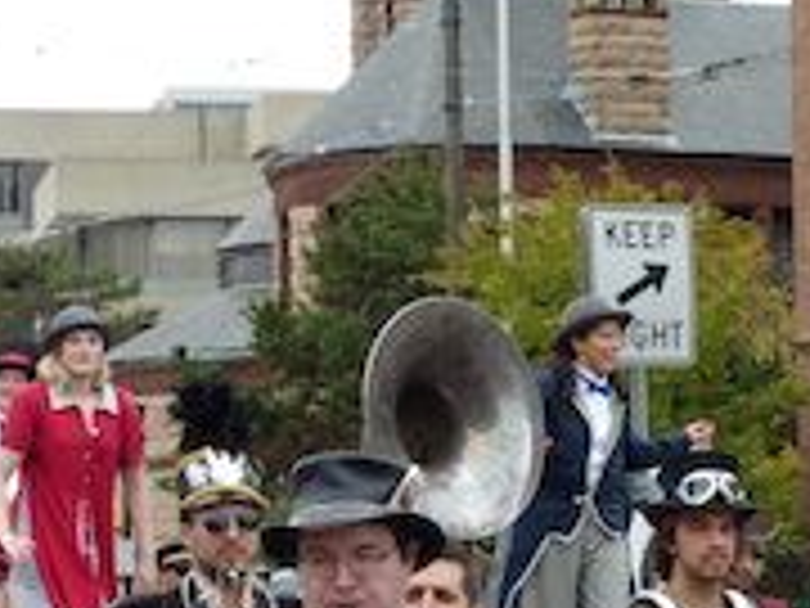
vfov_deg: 9.1
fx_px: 3814
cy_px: 563
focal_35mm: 163
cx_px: 731
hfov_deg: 12.0
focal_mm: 9.9
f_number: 4
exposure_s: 1/160
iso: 100
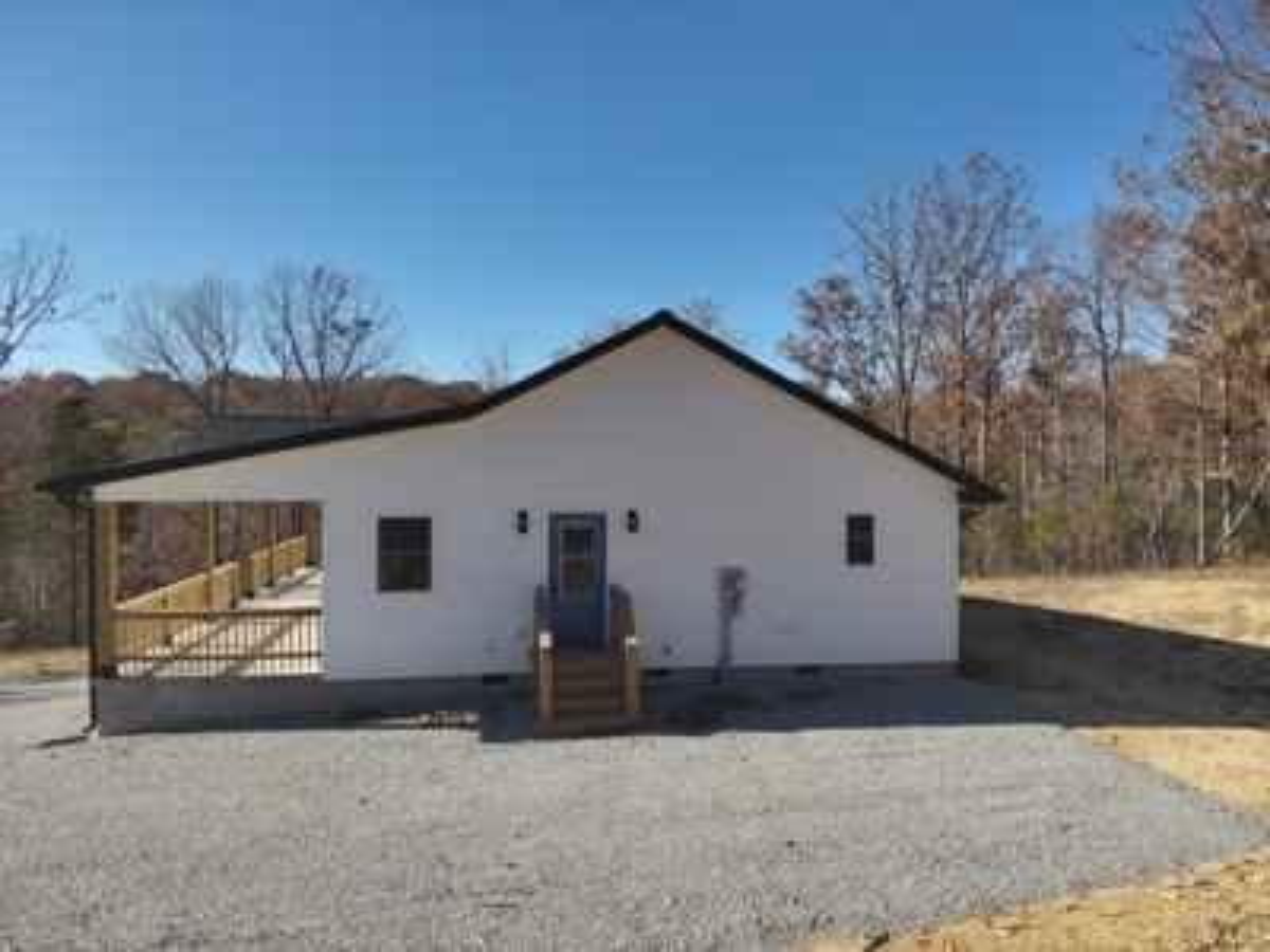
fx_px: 881
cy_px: 476
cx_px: 635
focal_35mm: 24
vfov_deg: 56.8
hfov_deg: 71.6
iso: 100
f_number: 2.8
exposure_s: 1/800
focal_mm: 4.4
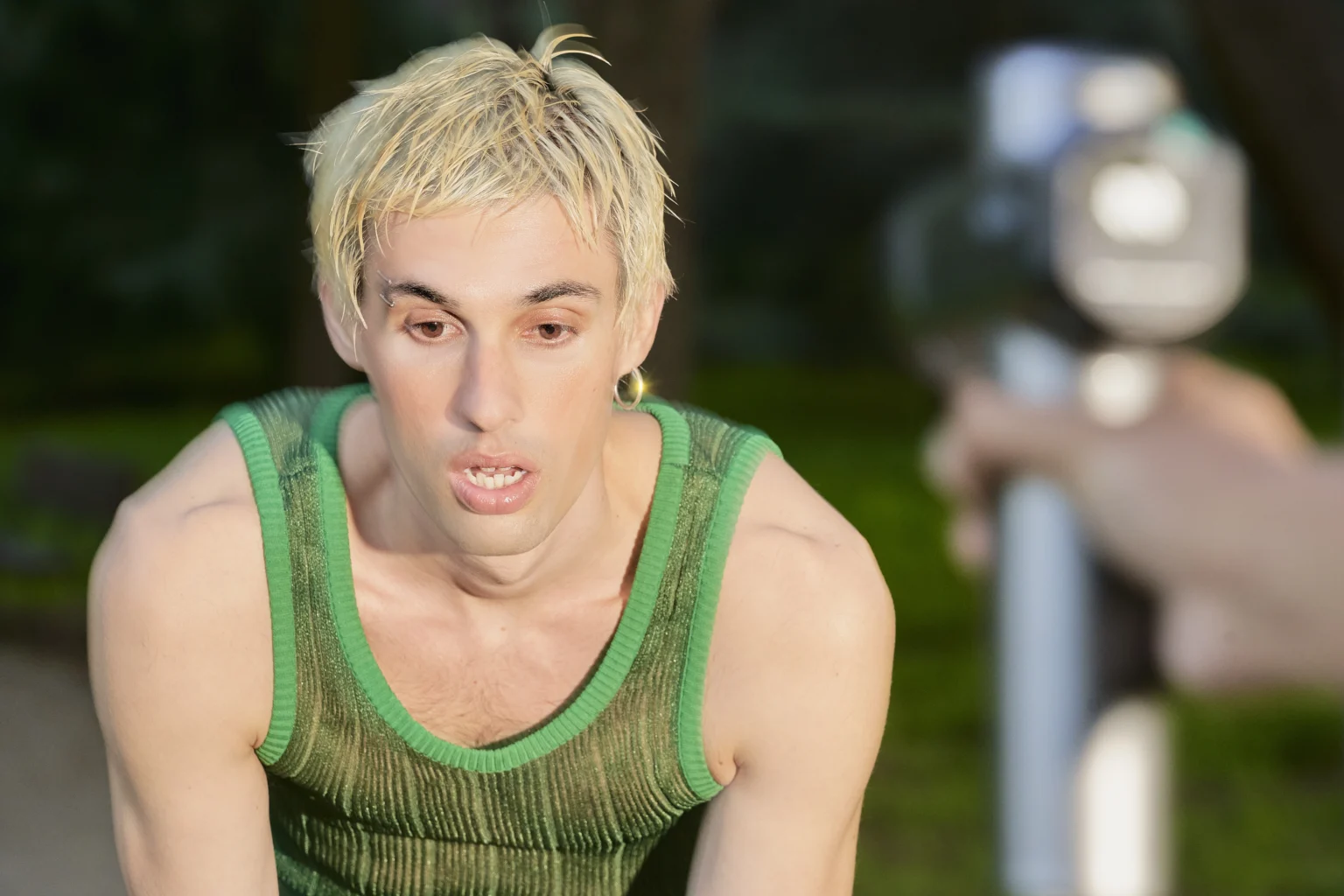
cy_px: 448
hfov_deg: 10.3
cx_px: 672
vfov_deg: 6.9
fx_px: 7466
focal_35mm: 200
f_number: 8
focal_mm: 200
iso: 1250
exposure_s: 1/25
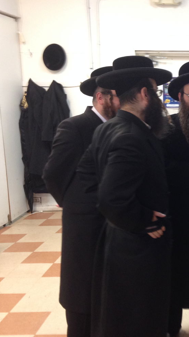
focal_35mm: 51
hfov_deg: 22.3
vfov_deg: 40.6
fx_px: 454
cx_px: 204
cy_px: 176
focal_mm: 4.12
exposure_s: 1/20
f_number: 2.4
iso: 100
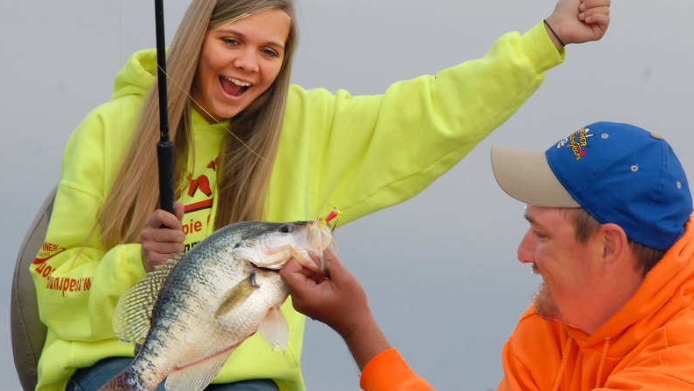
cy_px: 210
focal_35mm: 250
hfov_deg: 8.6
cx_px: 350
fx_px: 4598
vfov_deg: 4.9
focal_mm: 105
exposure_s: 1/250
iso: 400
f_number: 14
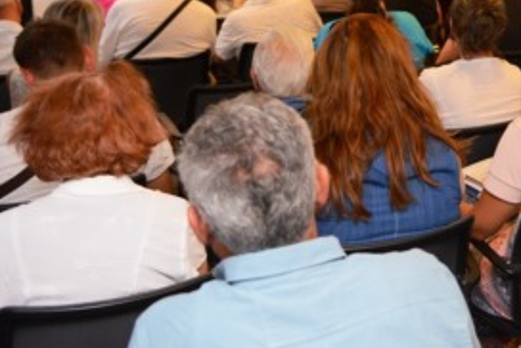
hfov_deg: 25.5
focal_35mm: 74
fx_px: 1072
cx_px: 557
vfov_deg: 17.8
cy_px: -40
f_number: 3.2
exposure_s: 1/320
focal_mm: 32
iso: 2000
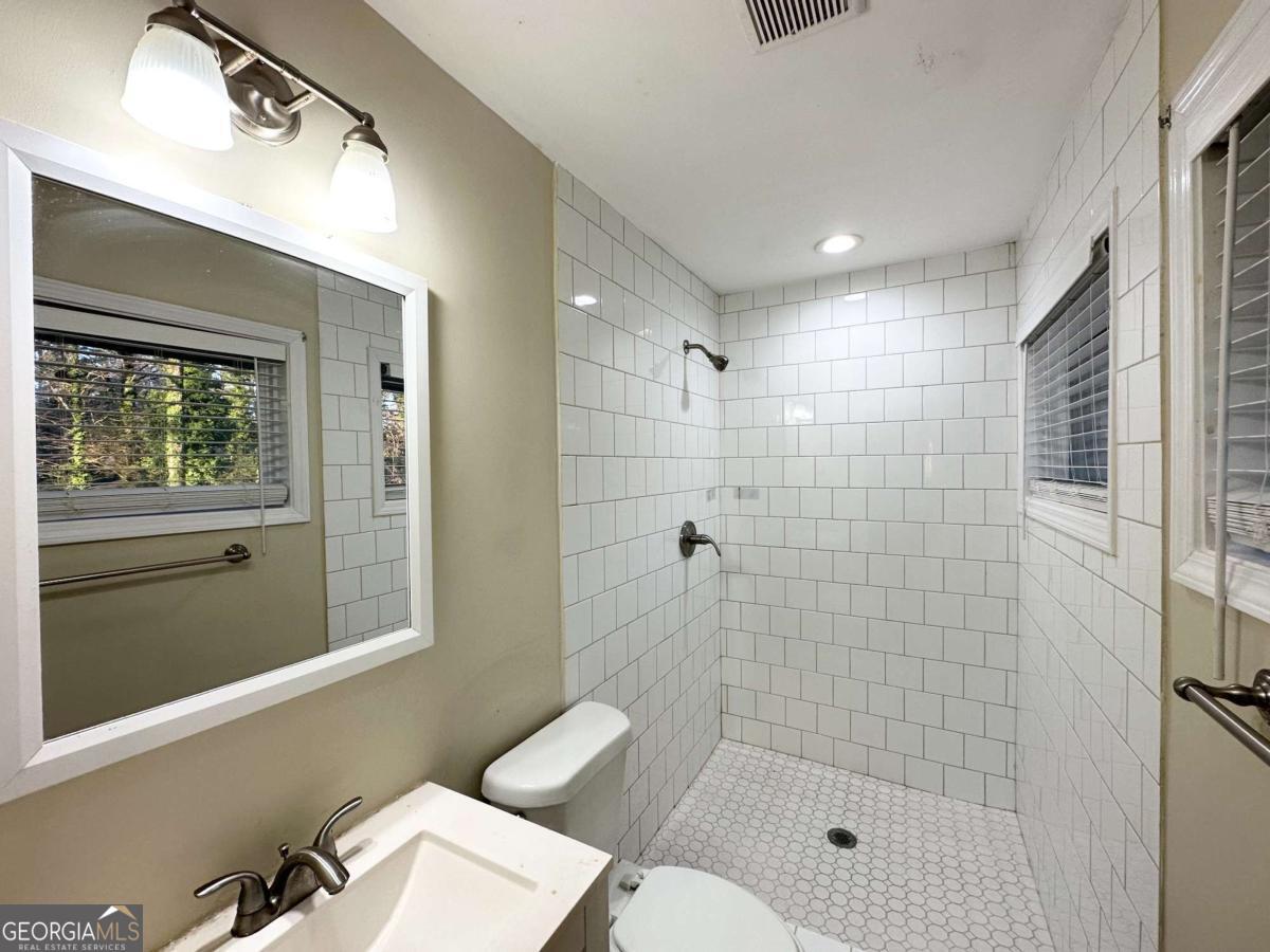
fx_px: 514
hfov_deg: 102.1
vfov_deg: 85.7
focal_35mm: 14
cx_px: 635
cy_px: 476
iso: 80
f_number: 2.2
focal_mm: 2.22
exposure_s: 1/120
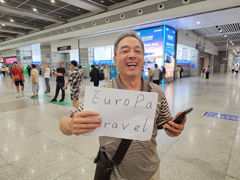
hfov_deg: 73.9
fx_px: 159
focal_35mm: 23
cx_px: 120
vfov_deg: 58.9
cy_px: 90
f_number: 1.7
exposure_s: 1/100
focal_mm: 6.3
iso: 640
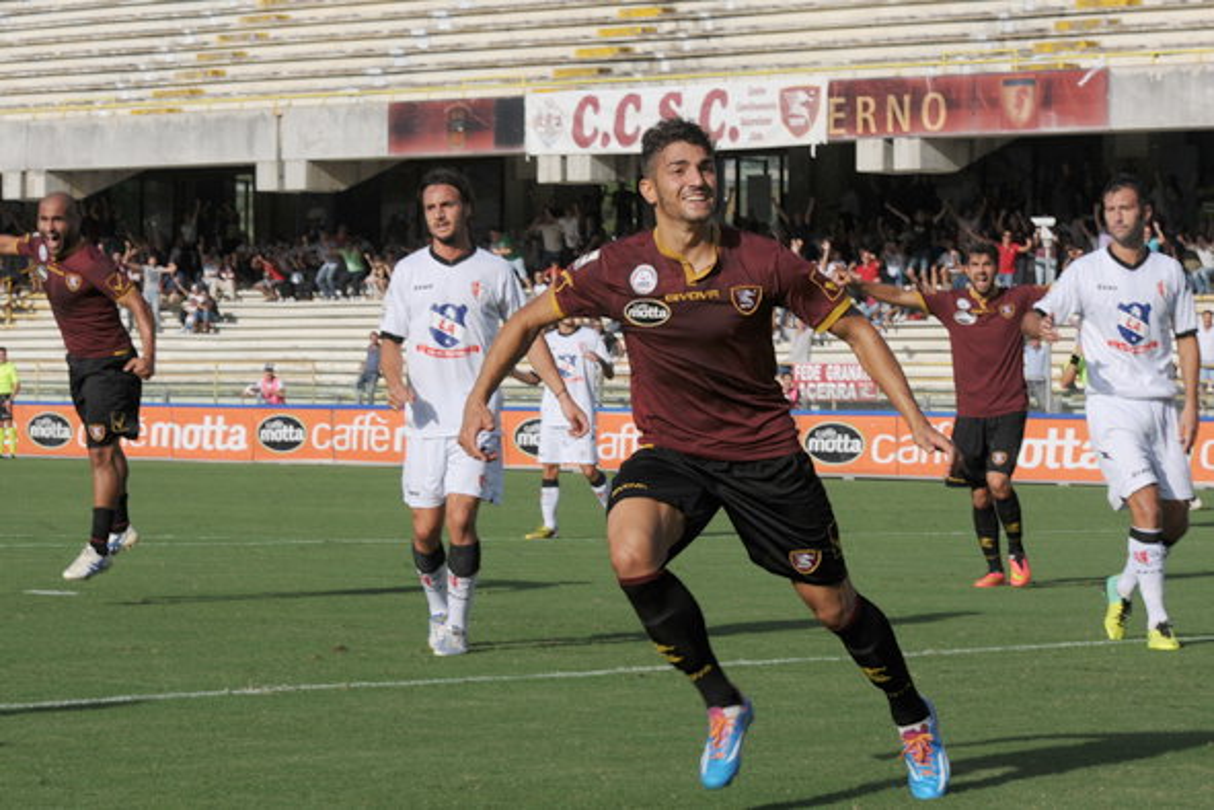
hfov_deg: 19.5
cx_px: 607
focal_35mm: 105
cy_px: 405
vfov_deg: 13.0
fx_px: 3541
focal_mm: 70
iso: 200
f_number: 9
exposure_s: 1/500
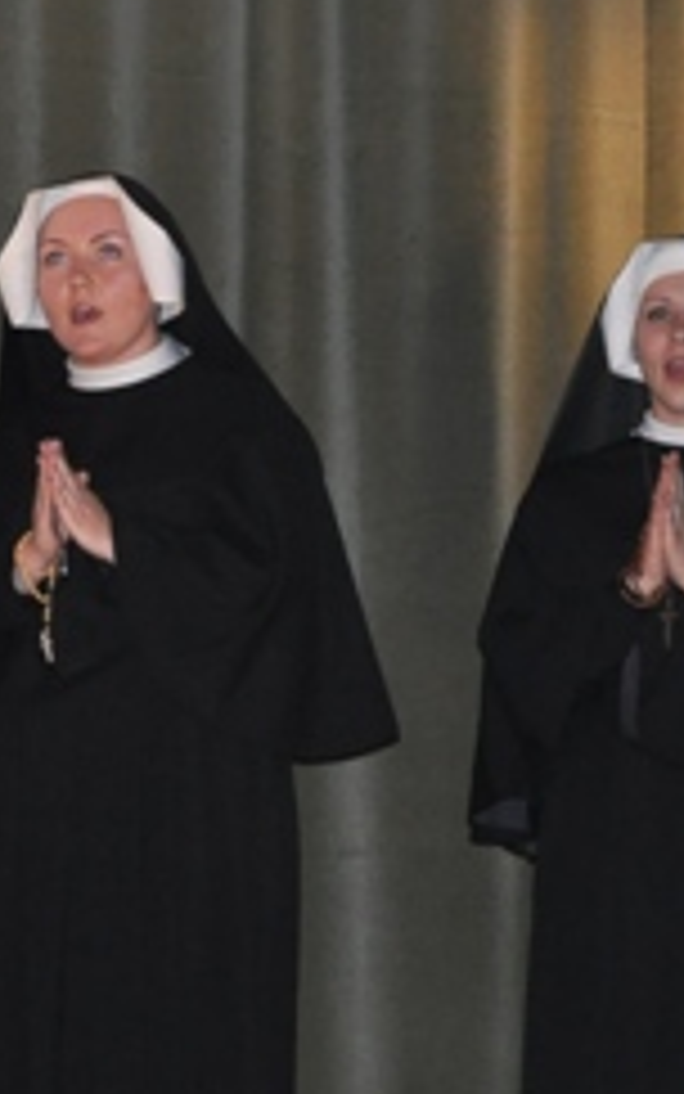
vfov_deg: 8.0
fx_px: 7780
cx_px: 544
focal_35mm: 261
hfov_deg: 5.0
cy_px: 520
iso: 1000
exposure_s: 1/200
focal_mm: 52
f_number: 5
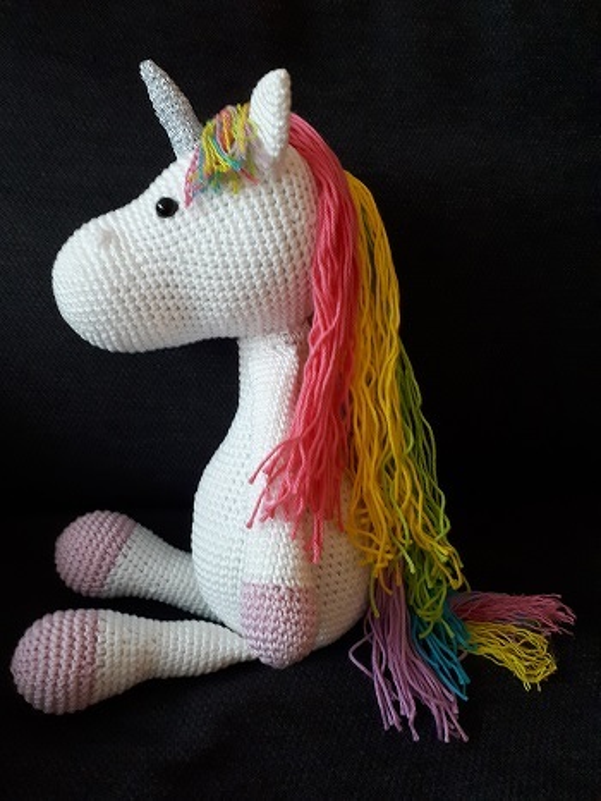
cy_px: 400
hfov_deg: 51.4
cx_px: 300
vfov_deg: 65.3
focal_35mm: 27
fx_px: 624
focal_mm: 3.6
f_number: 1.9
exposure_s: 1/15
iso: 320
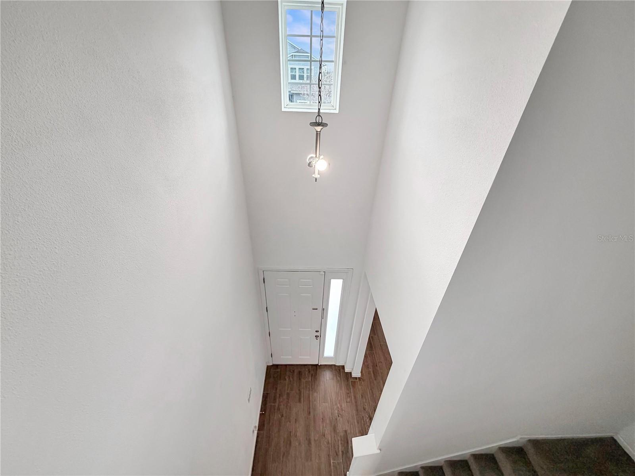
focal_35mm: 14
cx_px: 318
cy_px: 238
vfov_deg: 85.7
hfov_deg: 102.1
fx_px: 257
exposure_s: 1/120
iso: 125
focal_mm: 2.22
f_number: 2.2
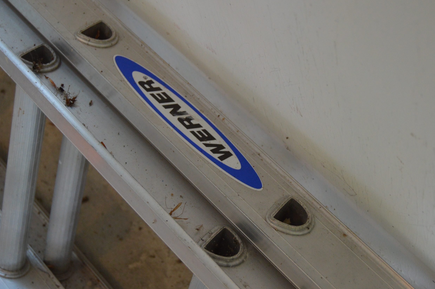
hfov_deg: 29.3
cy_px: 128
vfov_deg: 19.7
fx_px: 833
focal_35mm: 69
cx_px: 230
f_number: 4.8
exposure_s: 1/60
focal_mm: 38
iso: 1100
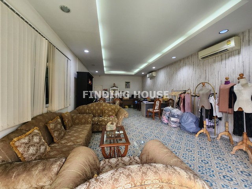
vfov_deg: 89.9
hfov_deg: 106.2
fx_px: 95
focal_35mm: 13
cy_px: 94
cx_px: 126
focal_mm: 1.7
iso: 125
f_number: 2.2
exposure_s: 1/50
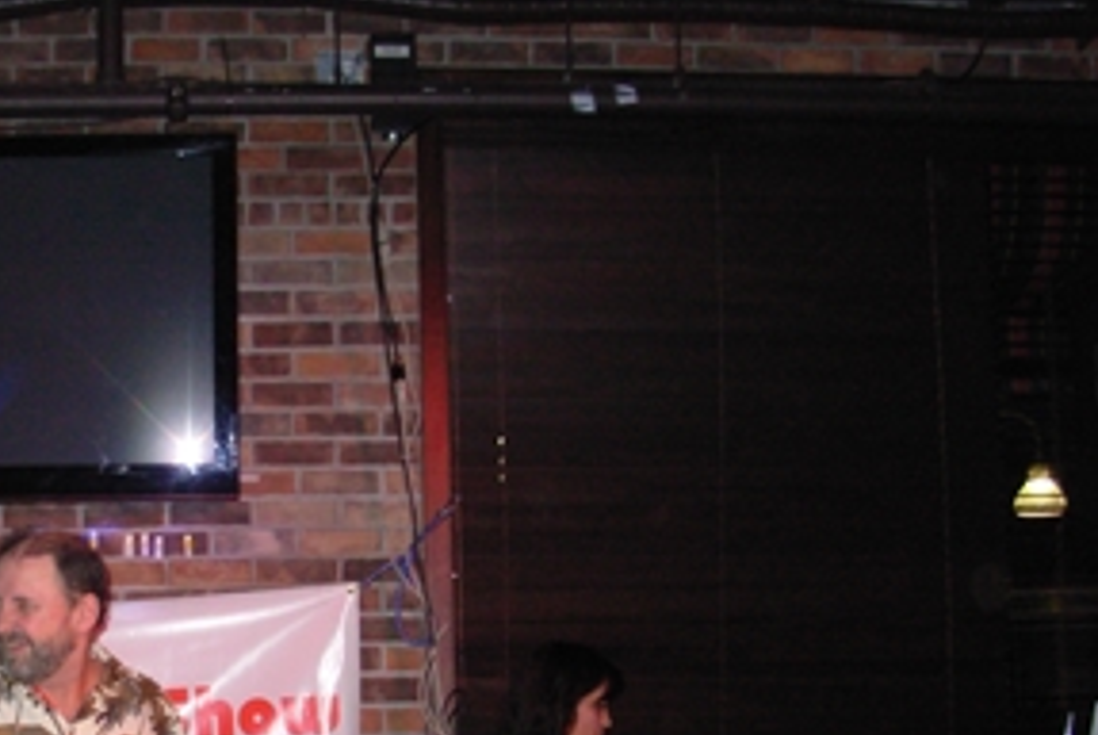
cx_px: 187
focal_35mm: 66
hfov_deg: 29.6
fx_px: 2015
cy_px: 632
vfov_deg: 20.3
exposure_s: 1/76.1
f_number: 2.9
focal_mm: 6.3
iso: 119
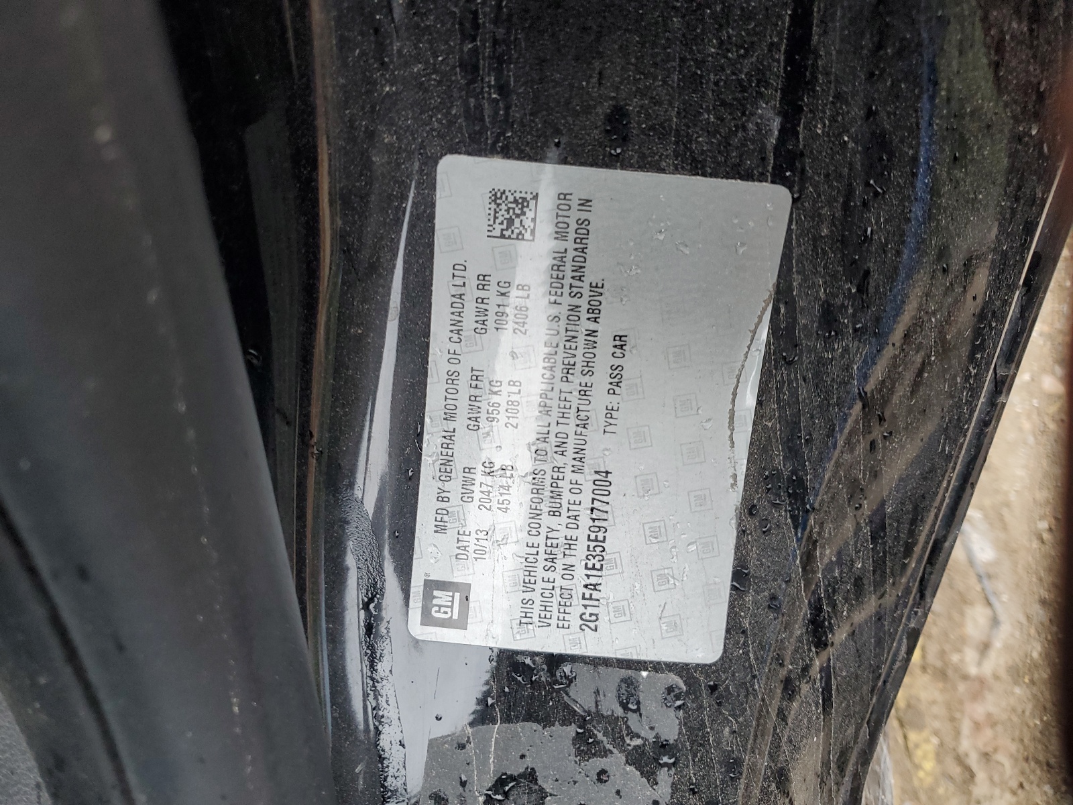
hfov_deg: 67.3
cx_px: 536
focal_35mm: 26
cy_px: 402
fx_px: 806
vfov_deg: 53.1
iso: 64
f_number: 1.5
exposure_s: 1/60.2
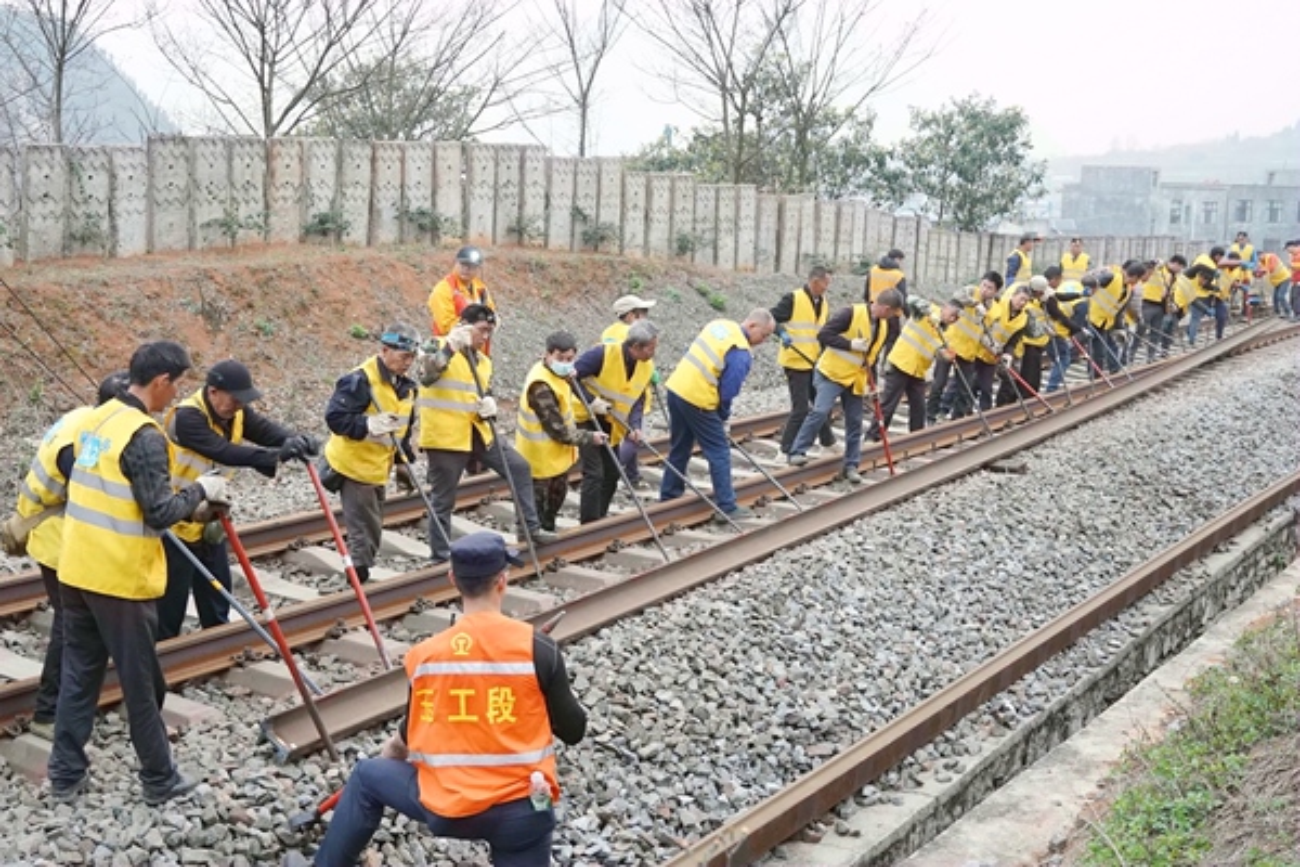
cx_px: 650
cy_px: 434
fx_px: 1517
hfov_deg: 46.4
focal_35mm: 42
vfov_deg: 31.9
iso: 2500
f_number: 2.8
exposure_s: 1/200
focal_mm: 28.3
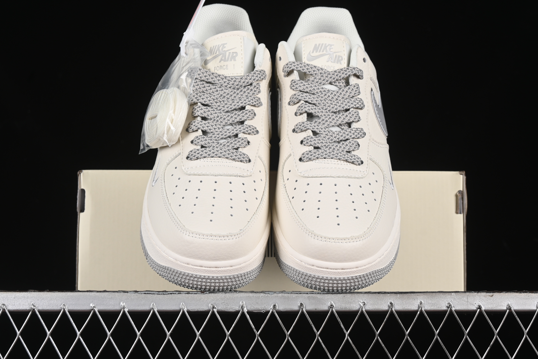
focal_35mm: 75
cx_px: 269
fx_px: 1121
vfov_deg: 18.2
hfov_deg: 27.0
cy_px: 180
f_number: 8
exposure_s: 1/80
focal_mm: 50
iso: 160
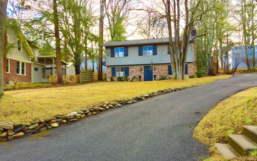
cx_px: 128
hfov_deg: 61.2
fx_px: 217
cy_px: 95
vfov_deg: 40.4
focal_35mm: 31
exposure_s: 1/186
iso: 32
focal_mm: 4.15
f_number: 2.2
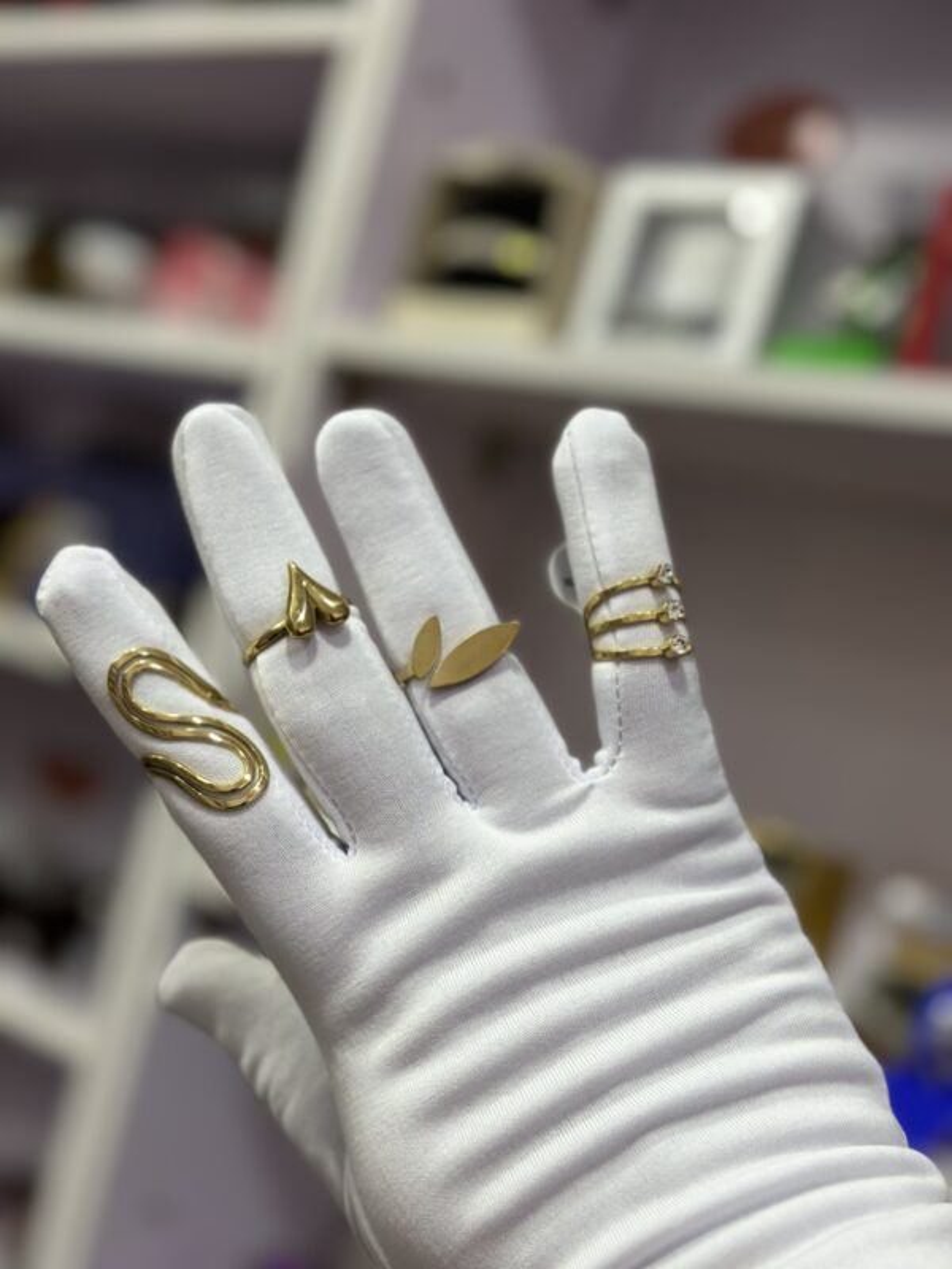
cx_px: 476
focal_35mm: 48
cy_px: 634
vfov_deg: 39.7
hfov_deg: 30.3
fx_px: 1760
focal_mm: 6.86
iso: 80
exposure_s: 1/50
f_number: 1.78
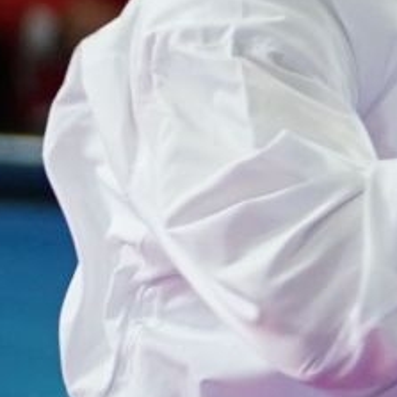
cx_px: 1574
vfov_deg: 1.3
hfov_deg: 1.3
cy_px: 61
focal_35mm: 1357
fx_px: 17608
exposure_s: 1/1000
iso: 1600
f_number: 2.8
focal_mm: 132
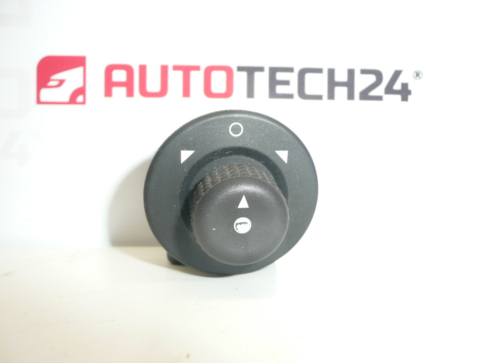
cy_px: 182
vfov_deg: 46.8
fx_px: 420
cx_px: 242
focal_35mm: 30
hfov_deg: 60.0
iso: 100
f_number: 3.3
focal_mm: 4.6
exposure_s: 1/60
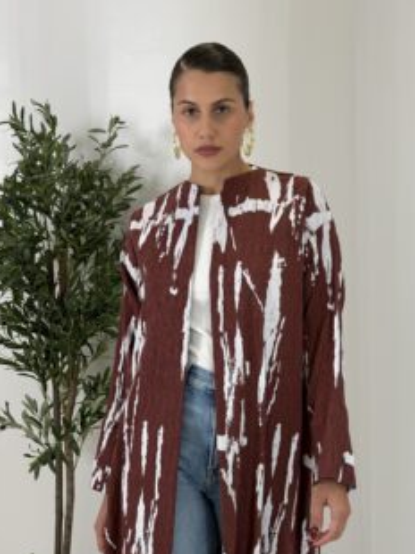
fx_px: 992
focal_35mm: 62
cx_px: 231
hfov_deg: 23.6
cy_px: 298
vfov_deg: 31.2
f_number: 1.78
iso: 64
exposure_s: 1/450
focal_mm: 6.76
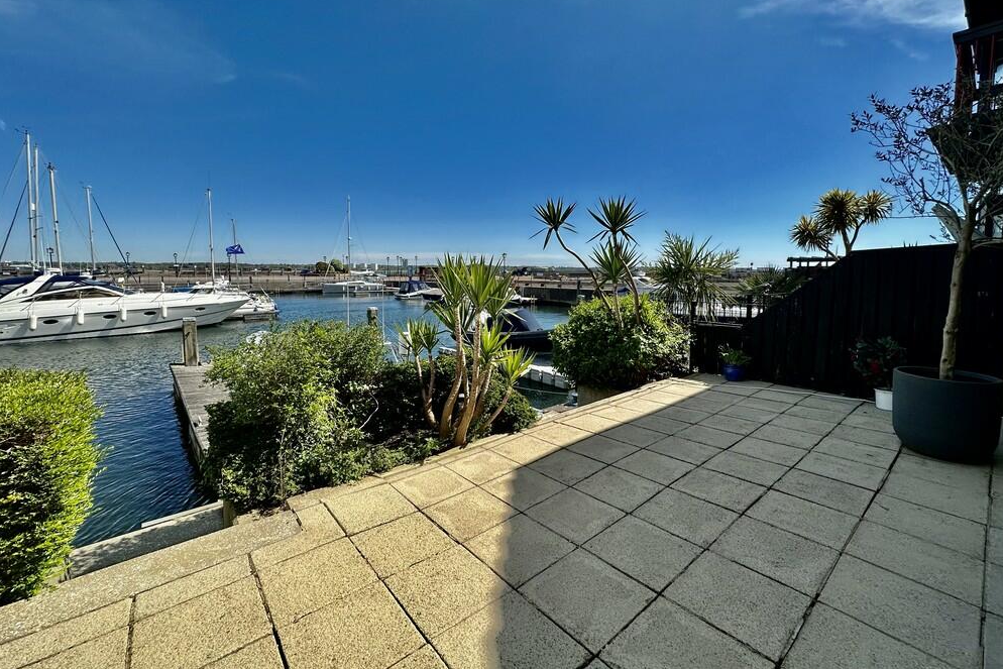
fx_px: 418
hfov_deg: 100.4
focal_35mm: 15
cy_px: 300
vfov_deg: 77.1
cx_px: 495
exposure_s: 1/2132
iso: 50
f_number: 2.2
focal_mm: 2.22
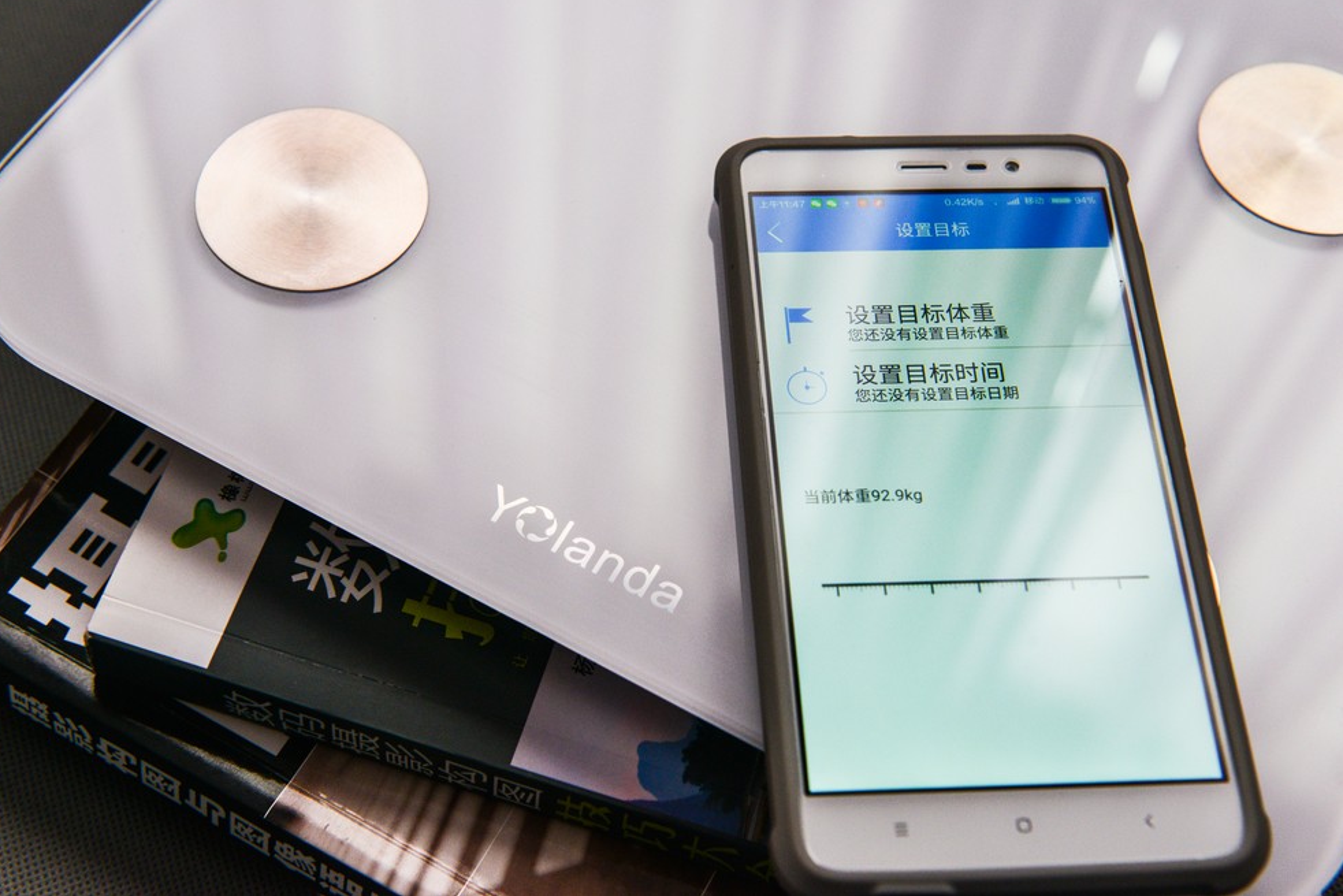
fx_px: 2089
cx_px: 663
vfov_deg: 24.2
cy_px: 441
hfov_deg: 35.6
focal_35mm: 56
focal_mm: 55
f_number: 5.6
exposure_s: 1/200
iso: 800
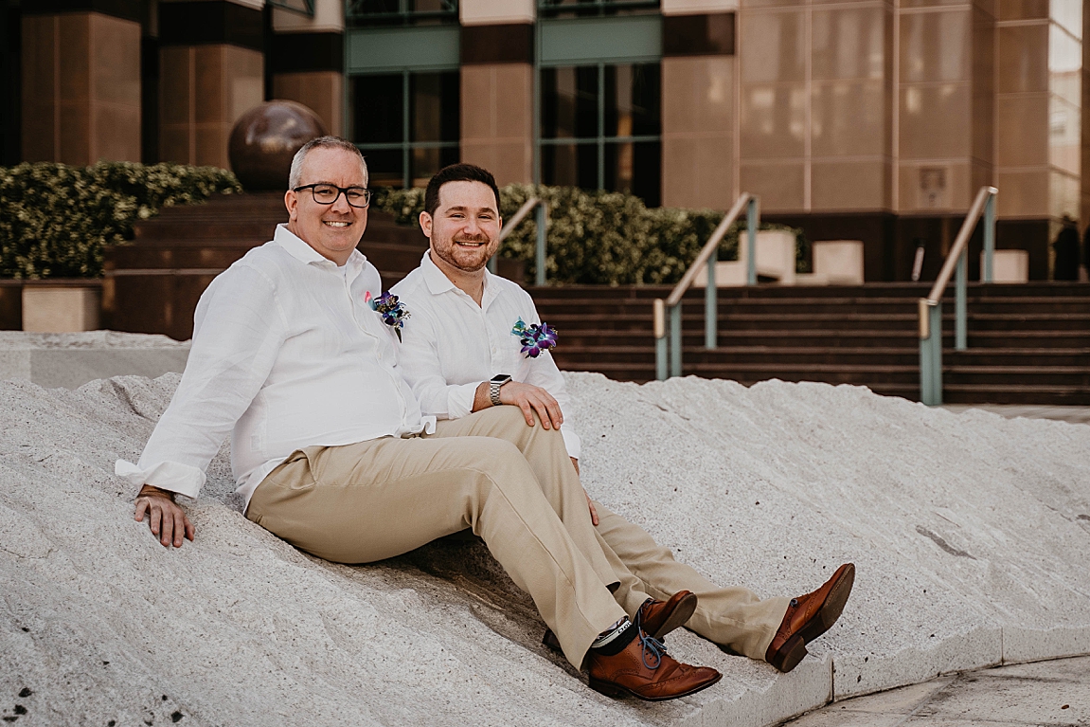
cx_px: 612
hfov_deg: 27.7
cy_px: 327
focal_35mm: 73
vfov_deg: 18.7
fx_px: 2210
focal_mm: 60
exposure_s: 1/640
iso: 160
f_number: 2.8
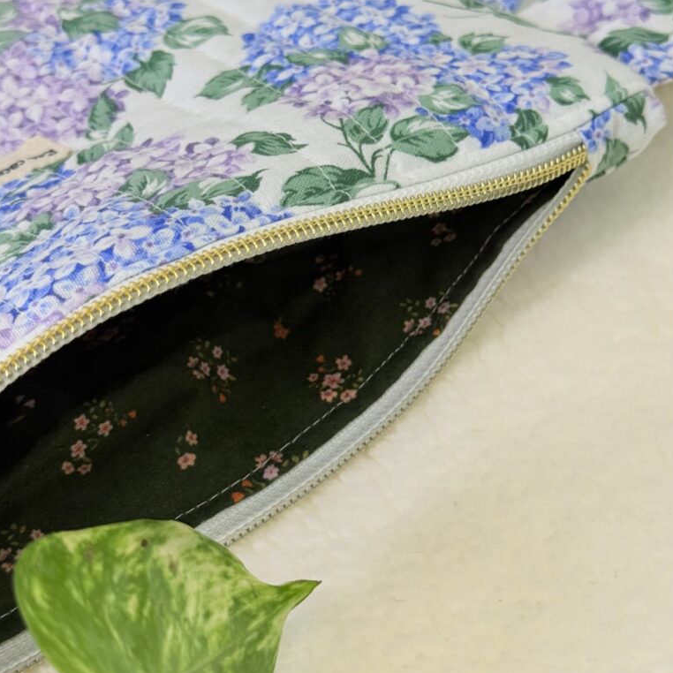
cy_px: 338
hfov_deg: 30.0
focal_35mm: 57
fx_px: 1254
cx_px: 337
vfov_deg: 30.0
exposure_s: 1/60
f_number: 1.78
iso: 125
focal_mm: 6.76
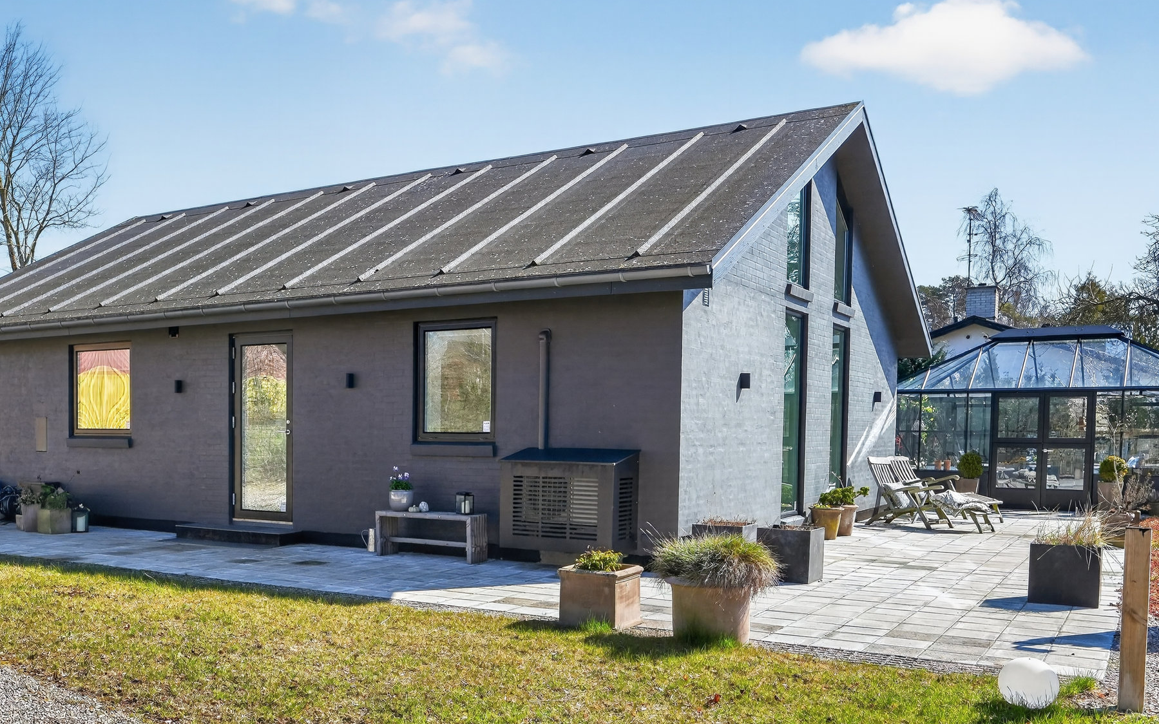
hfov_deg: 54.9
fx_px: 1074
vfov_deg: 36.8
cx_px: 343
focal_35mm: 34
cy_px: 496
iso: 400
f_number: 8
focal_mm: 20
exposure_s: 1/160
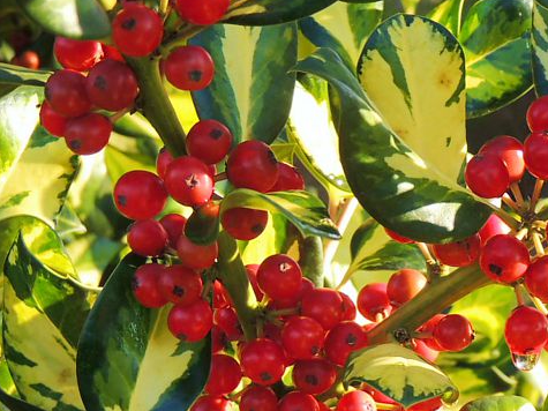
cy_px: 174
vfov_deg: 11.5
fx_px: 2042
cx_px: 456
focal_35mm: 129
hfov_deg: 15.2
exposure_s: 1/125
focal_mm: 9.8
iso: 100
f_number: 3.7
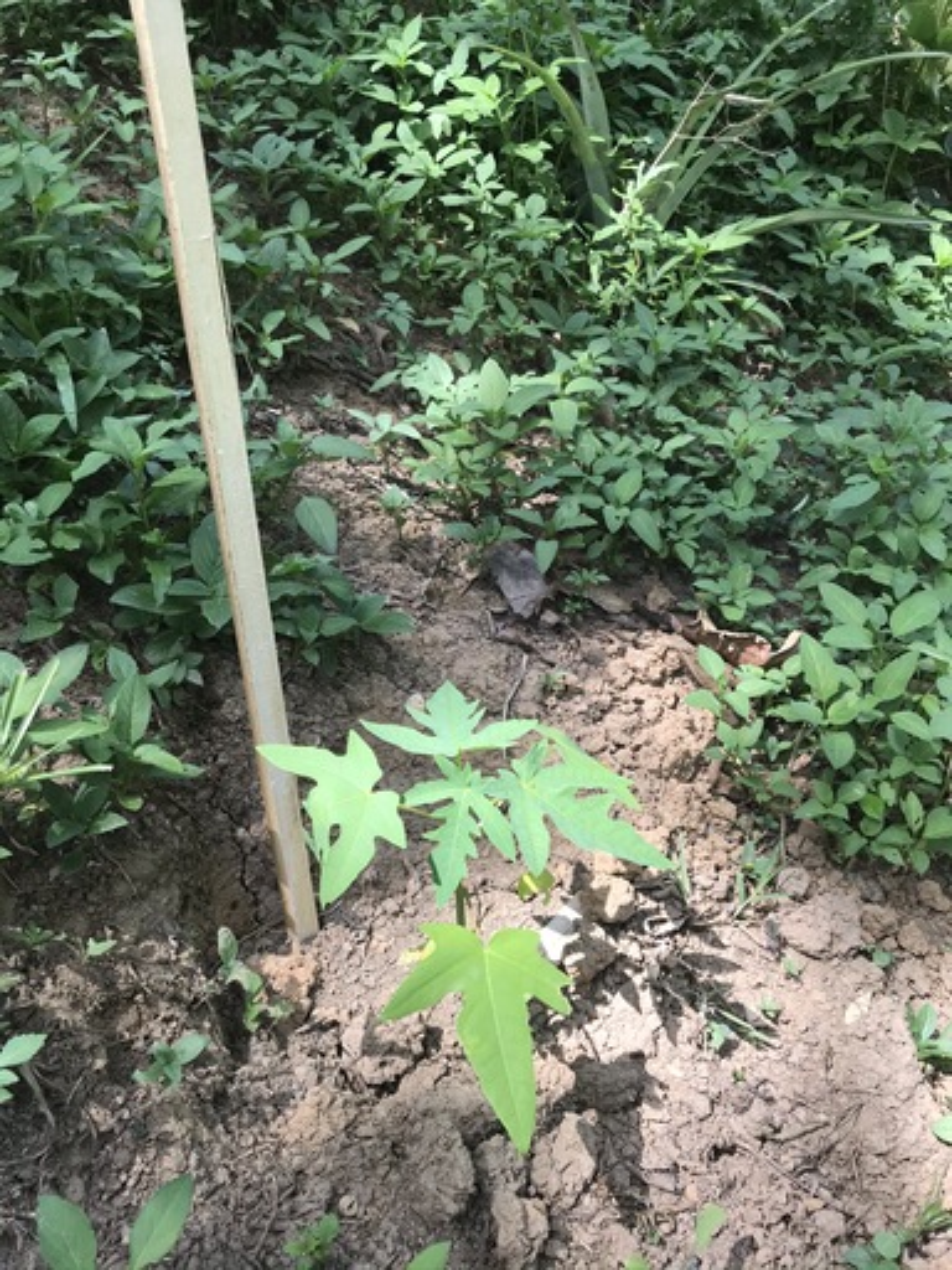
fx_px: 1027
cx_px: 476
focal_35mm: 28
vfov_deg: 63.4
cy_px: 635
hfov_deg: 49.7
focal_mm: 3.99
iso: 20
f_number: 1.8
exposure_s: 1/445
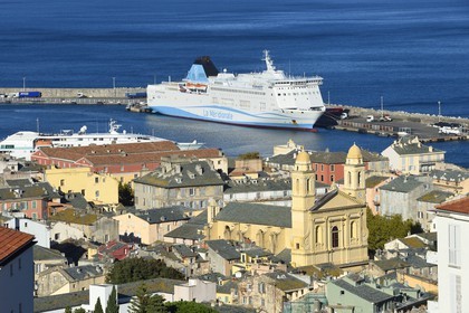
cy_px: 156
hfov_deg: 12.1
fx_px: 2215
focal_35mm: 170
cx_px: 234
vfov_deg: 8.1
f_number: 16
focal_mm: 170
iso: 200
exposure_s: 1/320
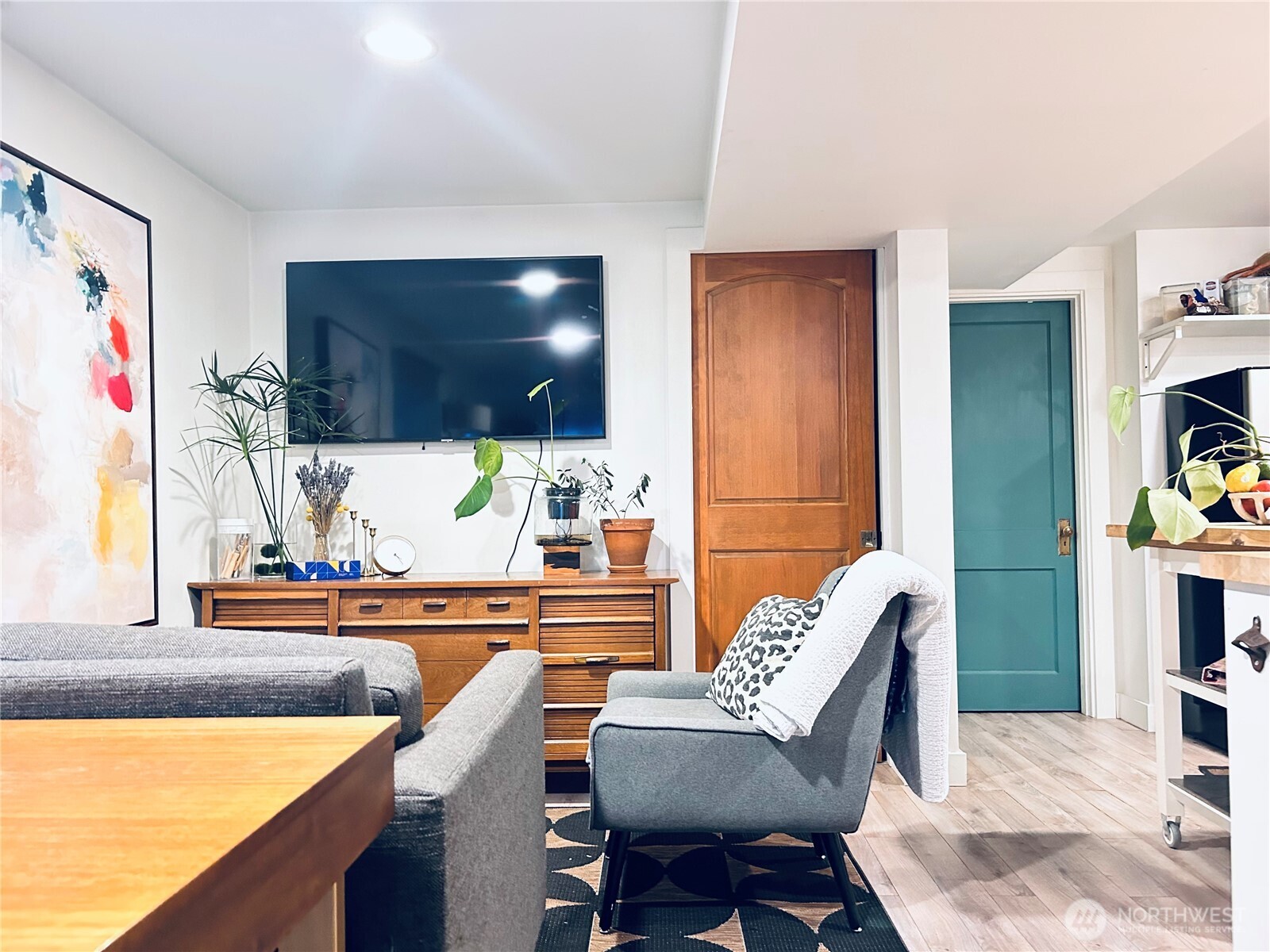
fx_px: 954
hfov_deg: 67.3
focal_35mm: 26
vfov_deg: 53.1
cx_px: 635
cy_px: 476
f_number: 1.5
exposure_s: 1/40
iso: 640
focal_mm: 5.7
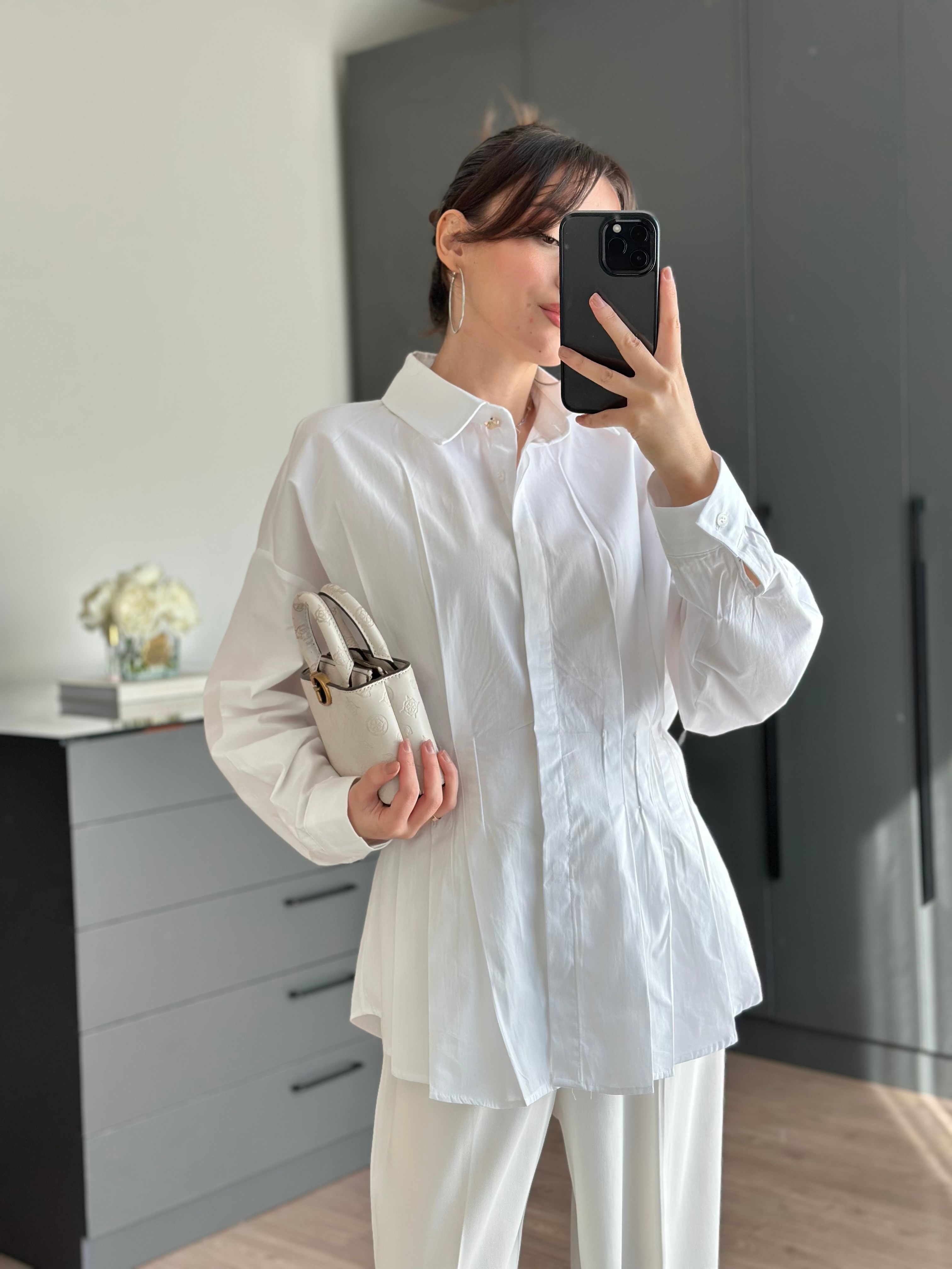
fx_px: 1760
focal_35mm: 48
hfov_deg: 30.3
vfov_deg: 39.7
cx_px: 476
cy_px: 634
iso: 80
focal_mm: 6.86
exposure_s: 1/225
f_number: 1.78
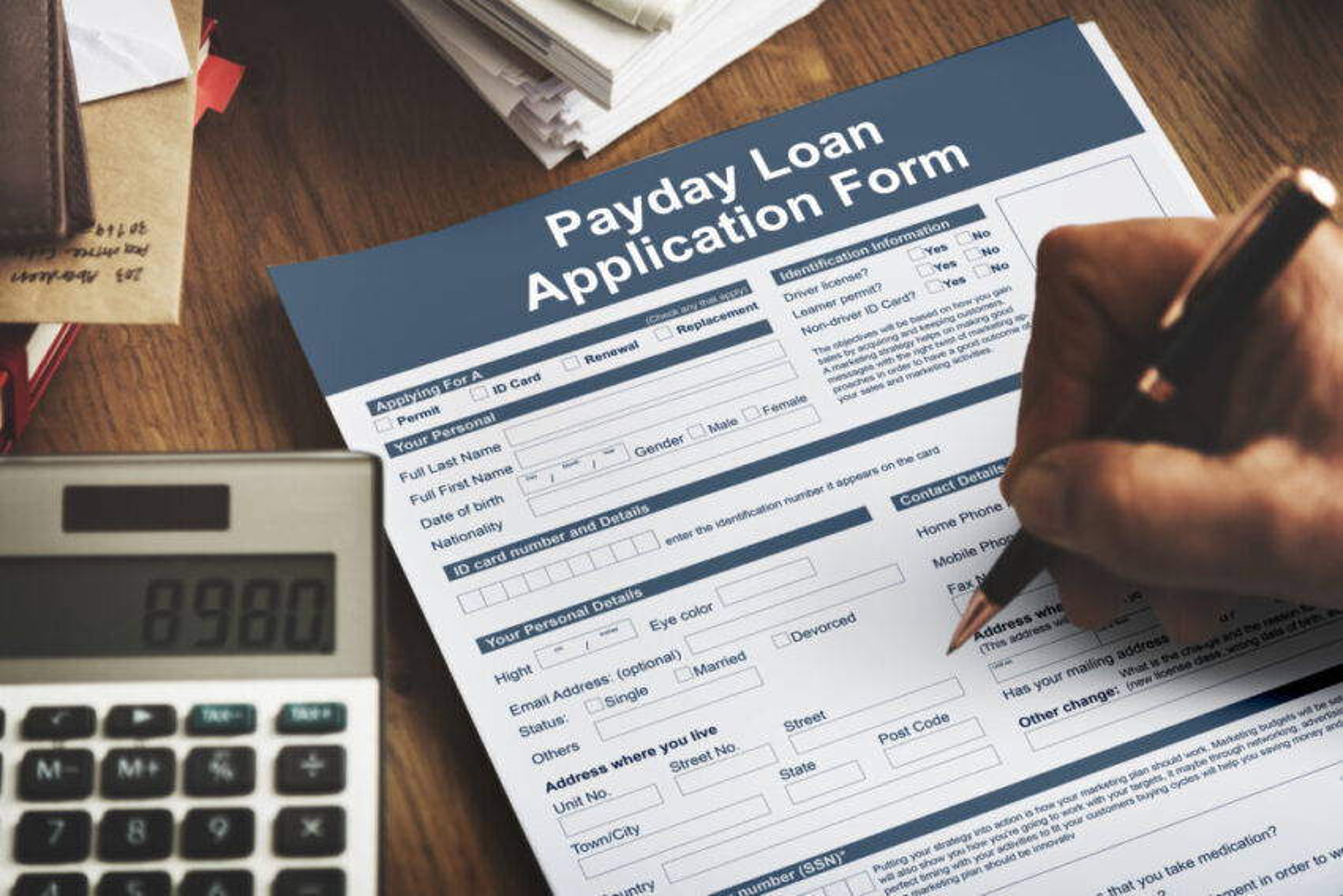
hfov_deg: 19.5
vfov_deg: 13.0
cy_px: 448
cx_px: 672
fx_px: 3917
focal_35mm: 105
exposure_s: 1/160
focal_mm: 105
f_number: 4
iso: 160
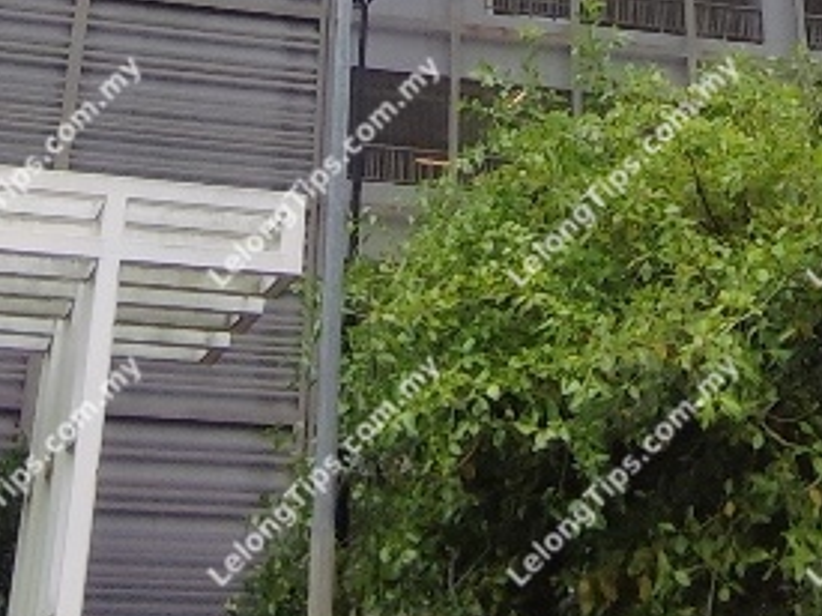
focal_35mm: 73
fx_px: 1733
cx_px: 553
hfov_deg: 26.5
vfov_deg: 15.5
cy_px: -665
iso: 50
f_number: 2.2
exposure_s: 1/1530
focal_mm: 1.65
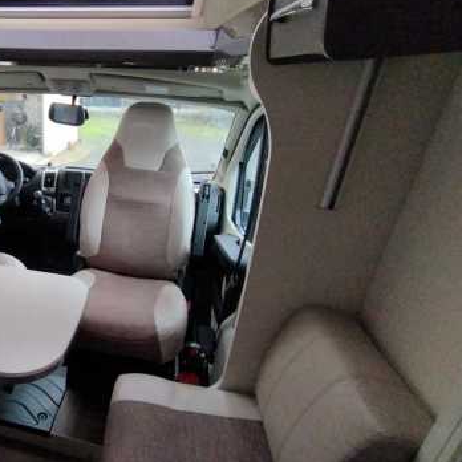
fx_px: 393
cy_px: 235
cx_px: 48
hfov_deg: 53.5
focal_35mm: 26
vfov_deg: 60.9
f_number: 2.2
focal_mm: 1.65
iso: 200
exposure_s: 1/66.7
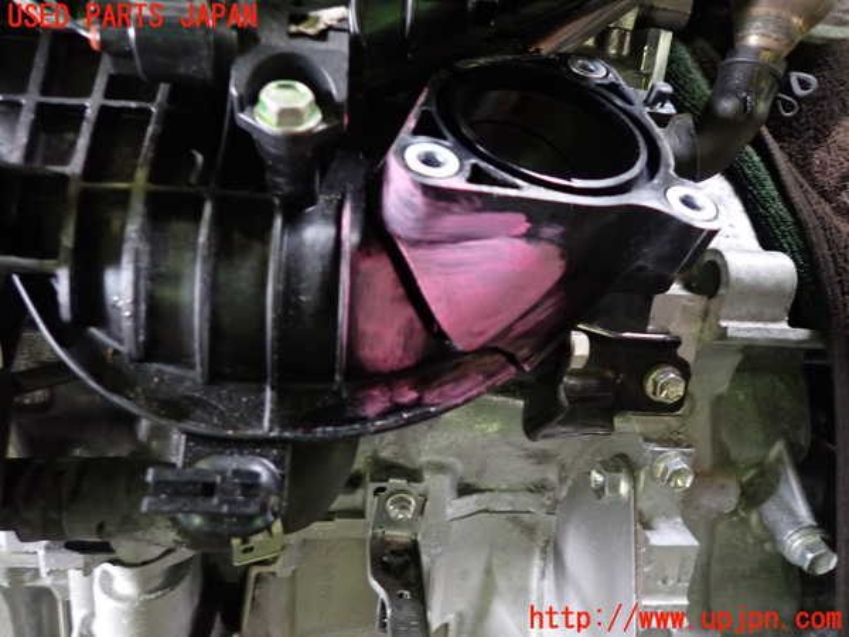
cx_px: 424
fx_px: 613
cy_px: 318
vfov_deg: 54.9
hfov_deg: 69.4
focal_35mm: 25
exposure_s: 1/30
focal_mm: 4.5
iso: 500
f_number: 2
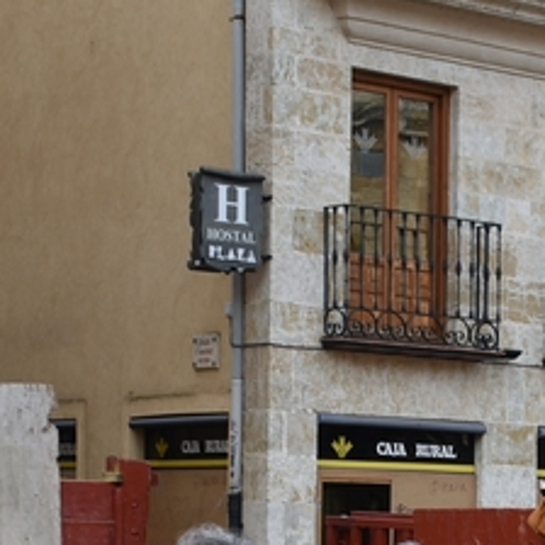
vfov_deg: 12.2
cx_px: 684
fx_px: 2471
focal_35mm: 139
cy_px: 713
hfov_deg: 12.3
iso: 100
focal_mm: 27
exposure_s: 1/250
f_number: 4
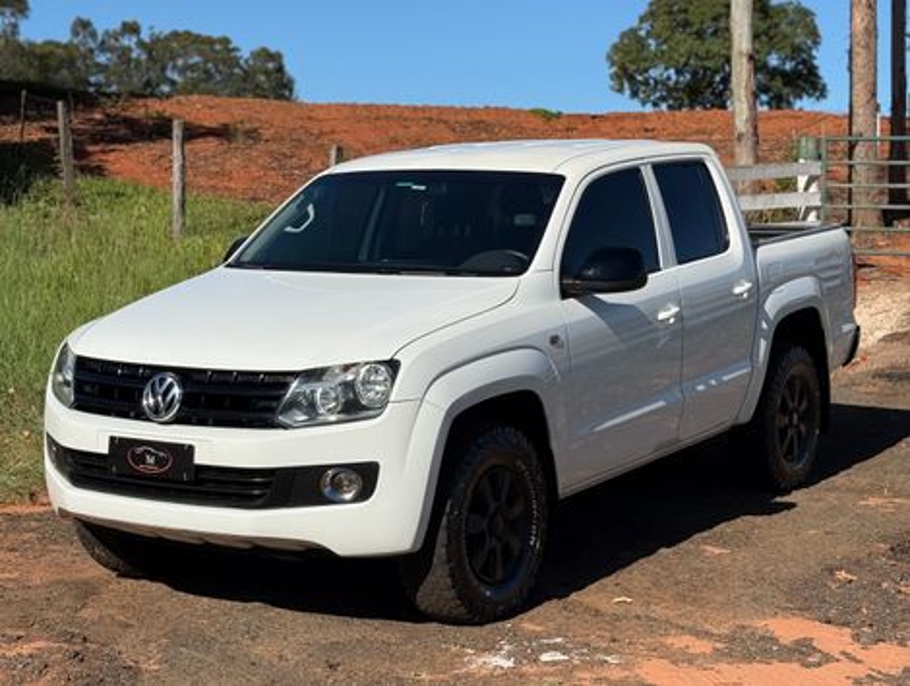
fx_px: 1264
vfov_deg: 30.3
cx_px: 455
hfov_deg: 39.6
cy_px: 343
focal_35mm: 48
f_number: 1.78
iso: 80
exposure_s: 1/7143
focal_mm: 6.76
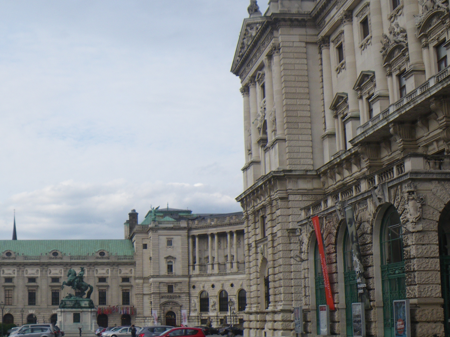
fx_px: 676
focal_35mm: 52
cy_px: 250
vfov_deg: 27.7
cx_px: 61
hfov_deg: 35.1
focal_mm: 5
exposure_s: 1/250
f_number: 4.2
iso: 50
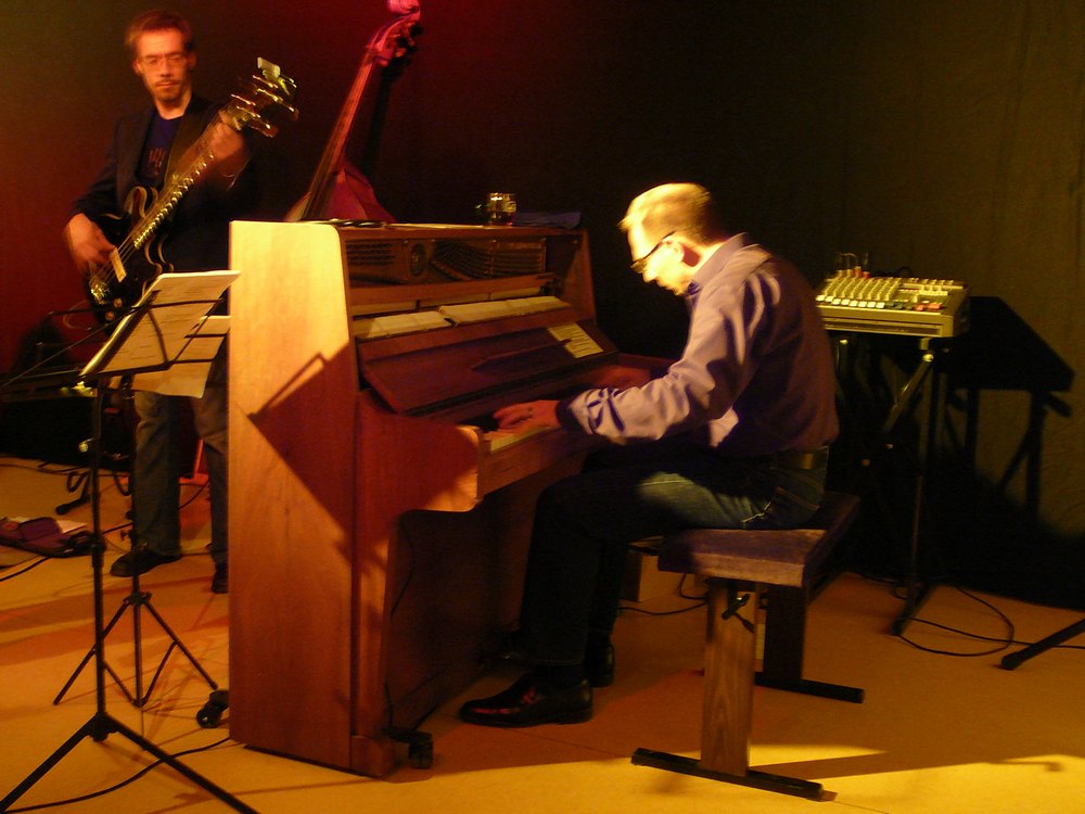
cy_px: 407
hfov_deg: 45.8
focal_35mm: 41
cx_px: 542
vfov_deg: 35.1
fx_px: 1285
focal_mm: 6.1
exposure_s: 1/2
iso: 200
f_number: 3.1
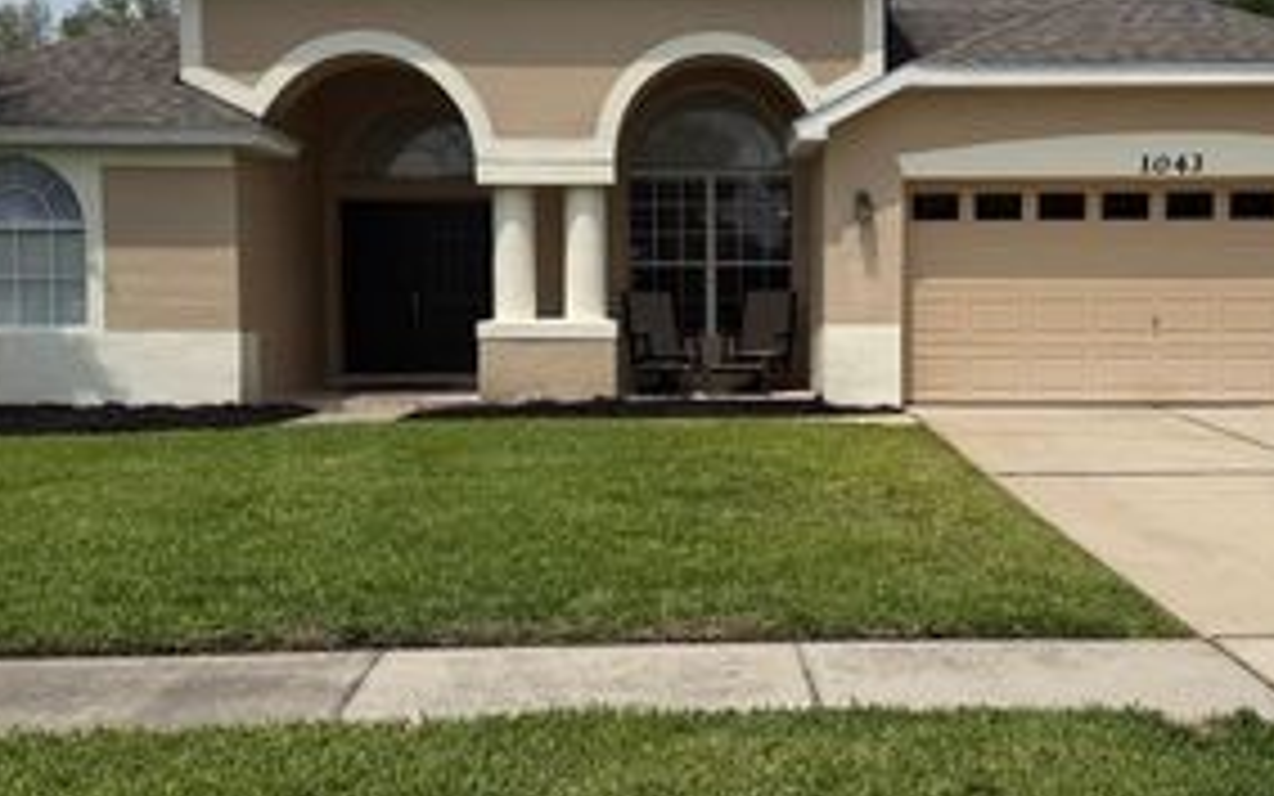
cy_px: 380
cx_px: 729
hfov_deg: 44.2
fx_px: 1563
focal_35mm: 45
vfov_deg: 28.6
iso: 80
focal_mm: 6.76
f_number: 1.78
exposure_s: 1/7353
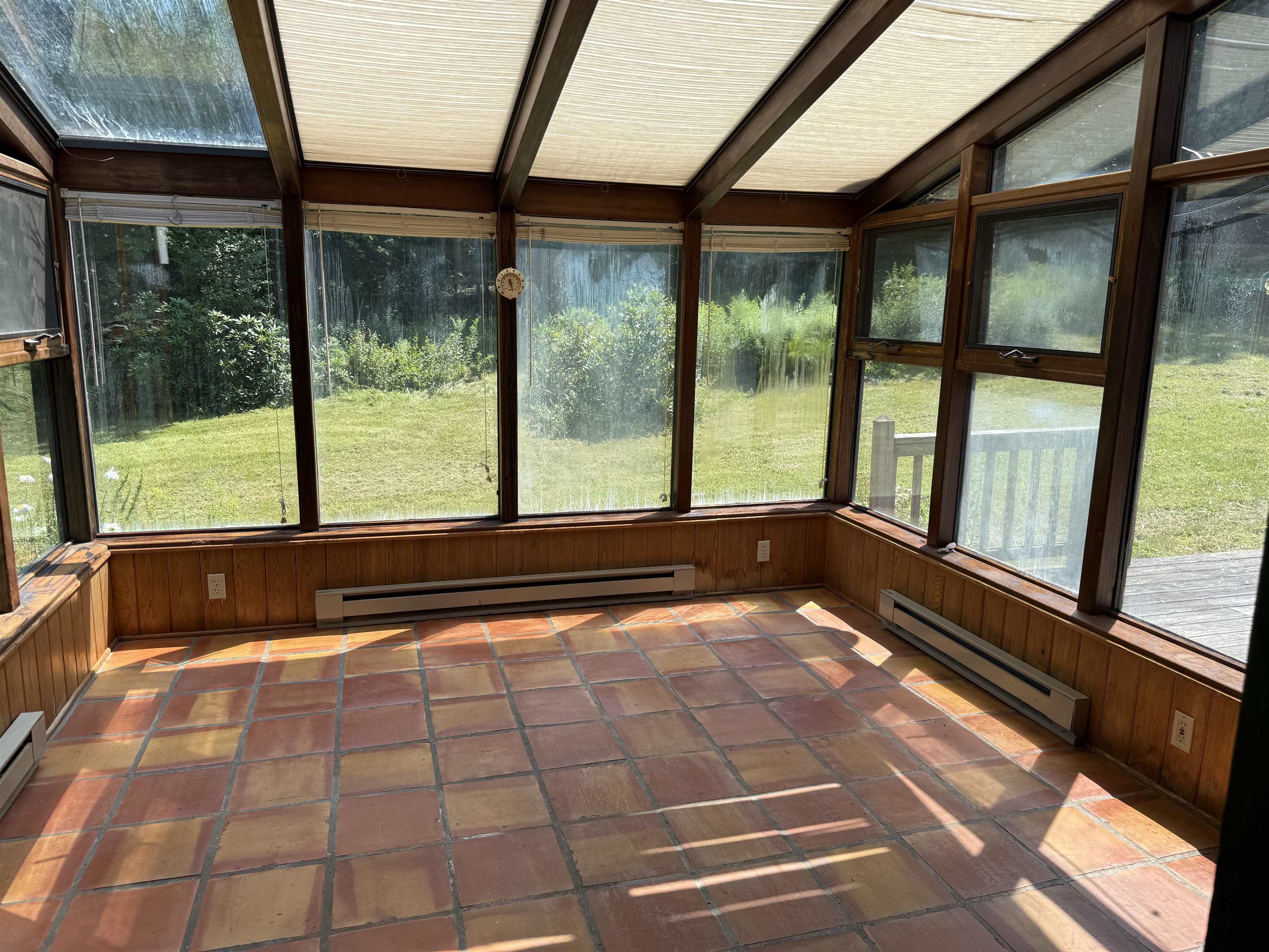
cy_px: 476
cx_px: 634
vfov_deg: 56.8
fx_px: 880
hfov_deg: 71.6
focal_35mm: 24
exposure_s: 1/1192
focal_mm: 6.76
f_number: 1.78
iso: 80
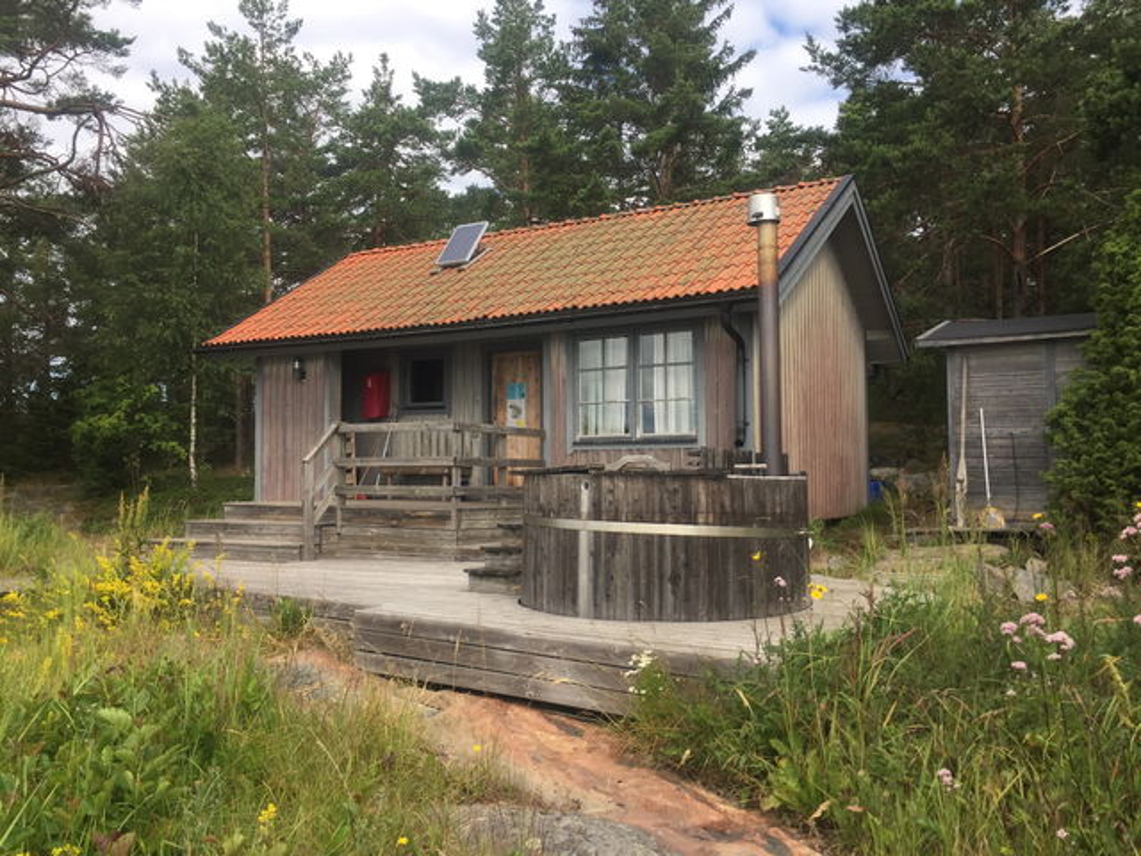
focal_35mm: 29
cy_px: 428
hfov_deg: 61.7
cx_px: 570
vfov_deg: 48.2
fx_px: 956
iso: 32
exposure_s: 1/879
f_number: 2.2
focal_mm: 4.15
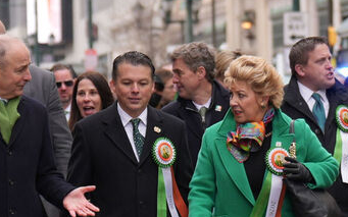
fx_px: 3575
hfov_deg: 5.6
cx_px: 115
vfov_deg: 3.5
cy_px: 239
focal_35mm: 377
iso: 250
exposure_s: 1/500
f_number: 2.8
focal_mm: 70
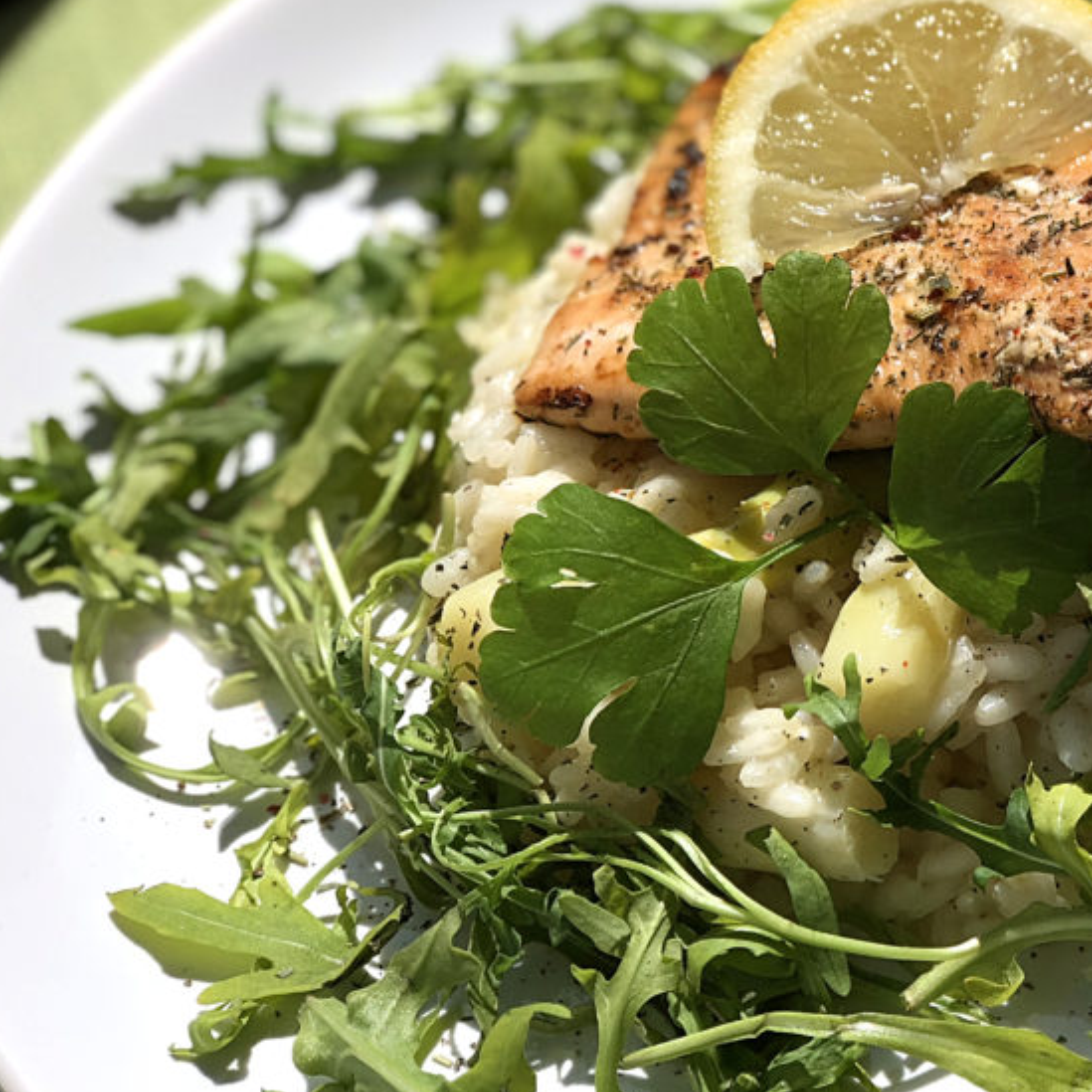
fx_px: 3355
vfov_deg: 18.5
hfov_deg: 18.2
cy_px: 581
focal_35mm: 94
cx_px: 1008
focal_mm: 6.6
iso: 20
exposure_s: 1/1215
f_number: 2.8
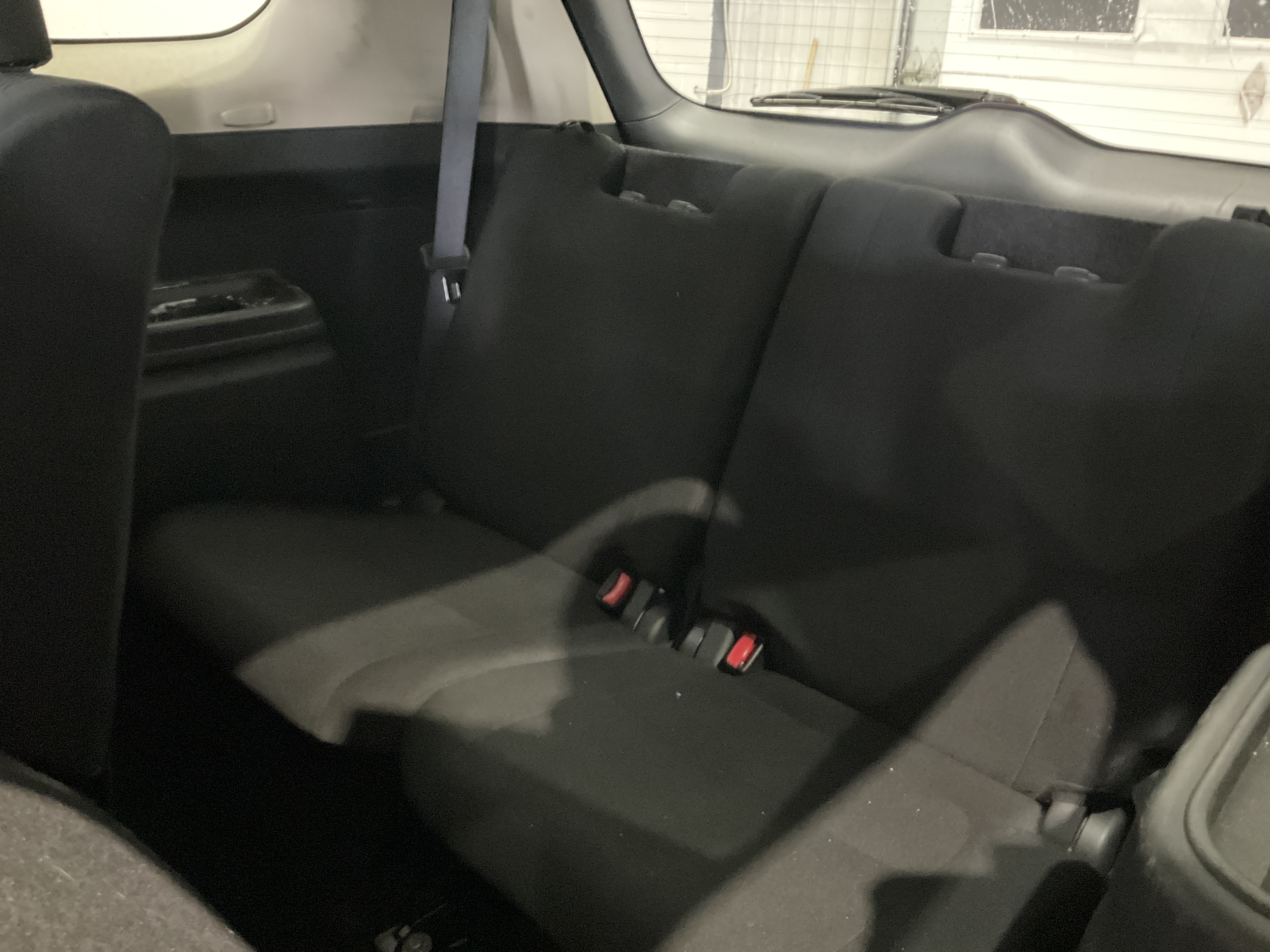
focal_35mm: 29
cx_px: 635
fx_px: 1064
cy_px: 476
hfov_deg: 61.7
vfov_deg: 48.2
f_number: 1.8
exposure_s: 1/15
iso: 1000
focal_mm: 3
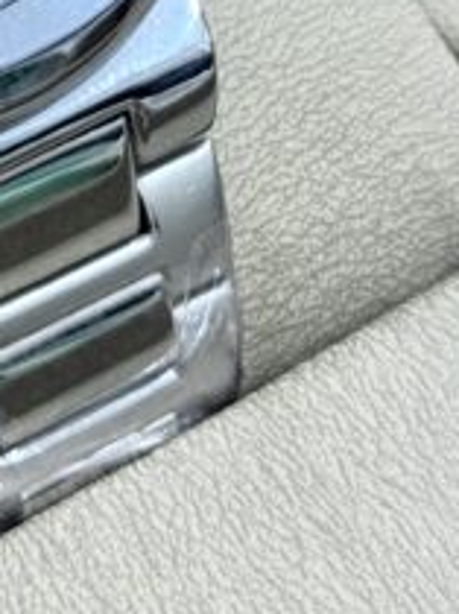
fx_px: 3242
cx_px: -129
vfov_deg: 10.3
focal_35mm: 183
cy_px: -406
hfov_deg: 8.0
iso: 250
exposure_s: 1/60
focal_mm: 6.76
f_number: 1.78
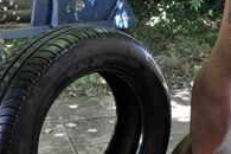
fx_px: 592
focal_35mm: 92
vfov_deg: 14.7
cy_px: 124
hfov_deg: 22.0
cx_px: 154
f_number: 5.6
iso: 200
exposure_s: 1/30
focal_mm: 25
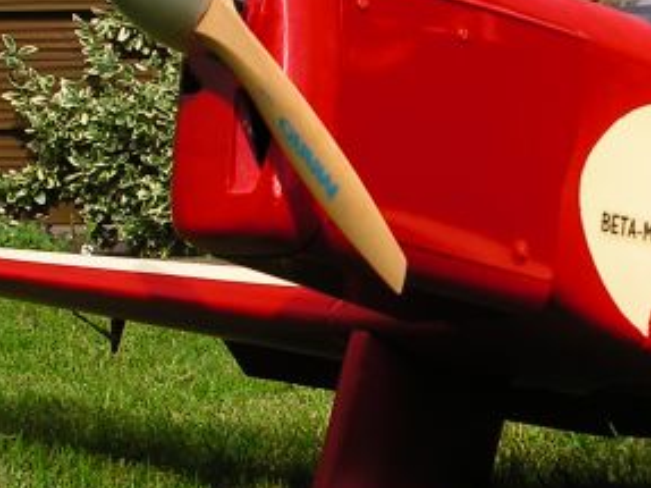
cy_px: 328
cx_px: 669
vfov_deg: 14.3
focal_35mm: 103
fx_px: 1936
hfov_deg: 18.5
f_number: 4.3
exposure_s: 1/346
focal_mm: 7.8
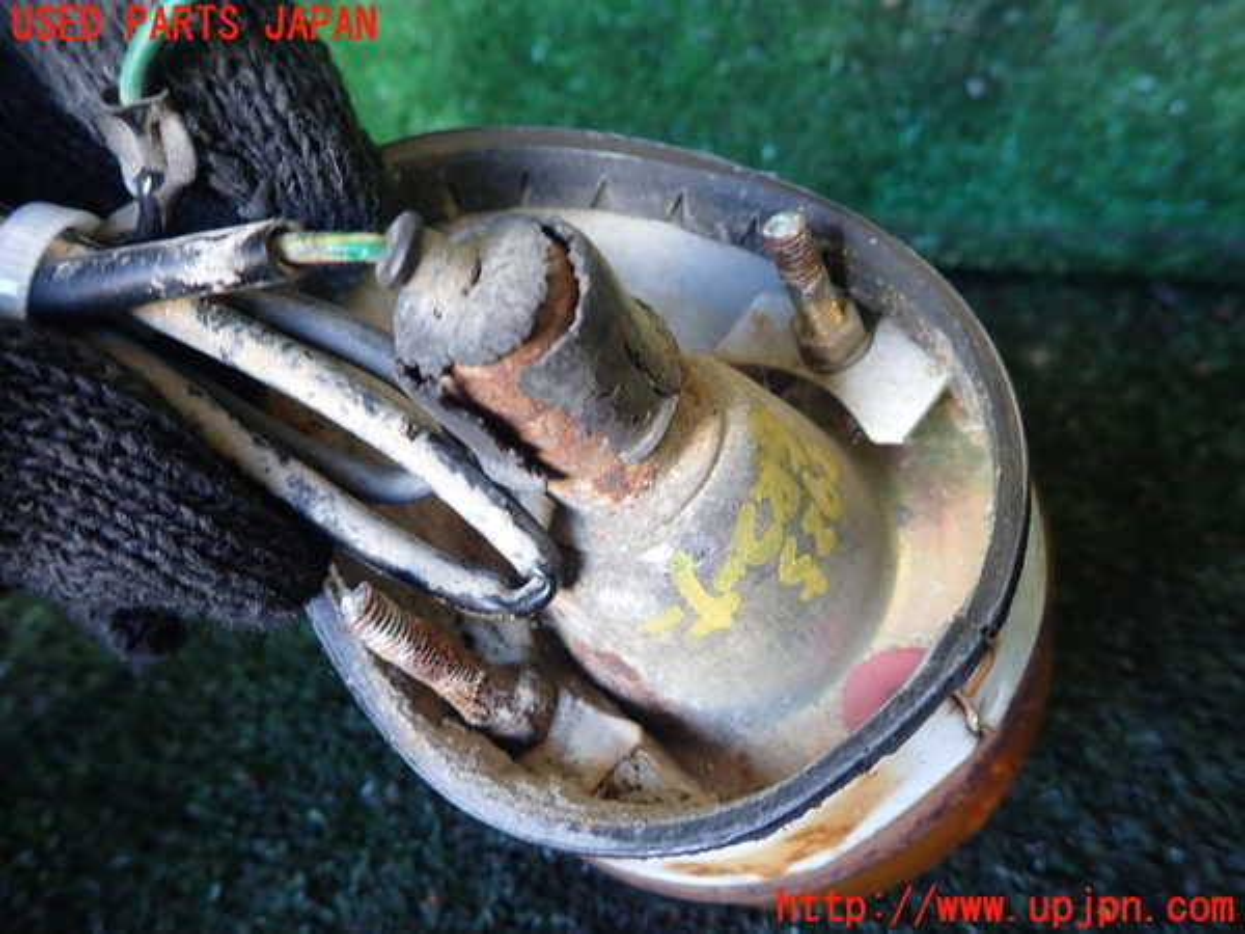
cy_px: 467
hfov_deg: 69.4
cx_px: 622
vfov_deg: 54.9
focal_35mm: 25
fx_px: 899
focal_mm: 4.5
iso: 200
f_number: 2
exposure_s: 1/30
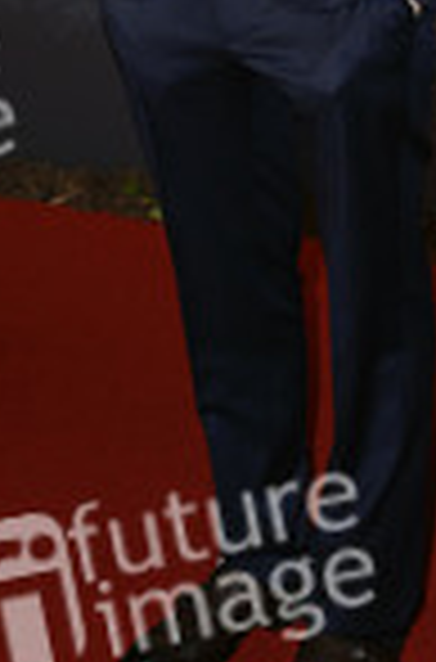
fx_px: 2397
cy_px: -95
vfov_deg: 15.2
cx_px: 274
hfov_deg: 10.4
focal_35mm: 131
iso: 640
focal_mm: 48
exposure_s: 1/200
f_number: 5.6
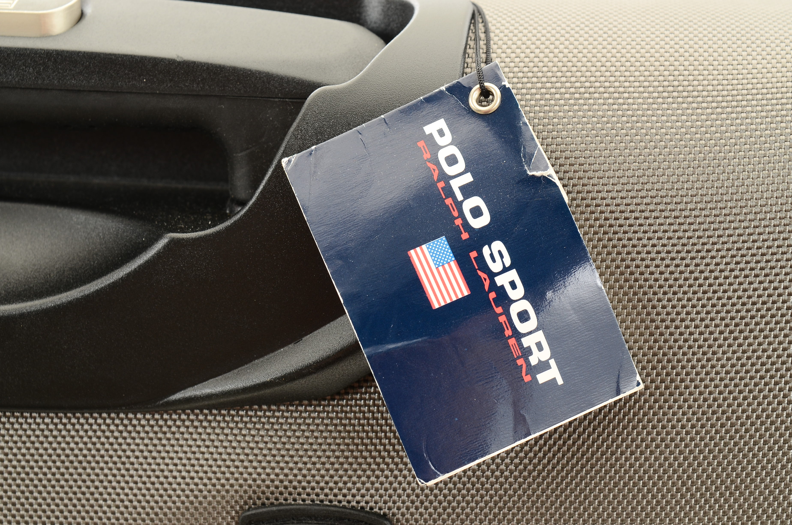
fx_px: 1581
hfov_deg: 28.1
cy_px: 262
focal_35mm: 72
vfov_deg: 18.8
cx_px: 396
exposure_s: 1/60
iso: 320
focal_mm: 48
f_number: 9
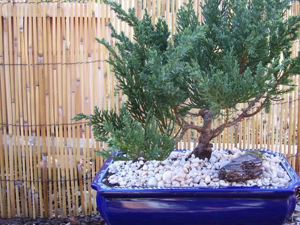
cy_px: 104
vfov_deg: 31.5
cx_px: 197
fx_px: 399
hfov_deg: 40.8
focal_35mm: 46
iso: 80
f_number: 2.7
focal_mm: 5.6
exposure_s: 1/90
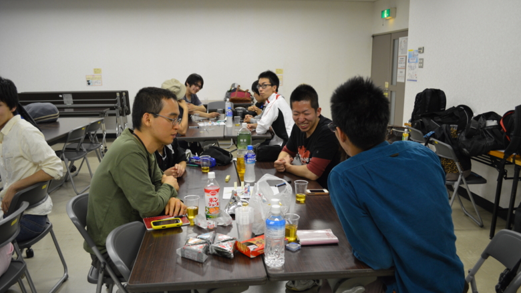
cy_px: 158
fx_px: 401
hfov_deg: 66.1
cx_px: 258
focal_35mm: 29
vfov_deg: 40.2
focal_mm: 18
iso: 400
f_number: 3.5
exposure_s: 1/40
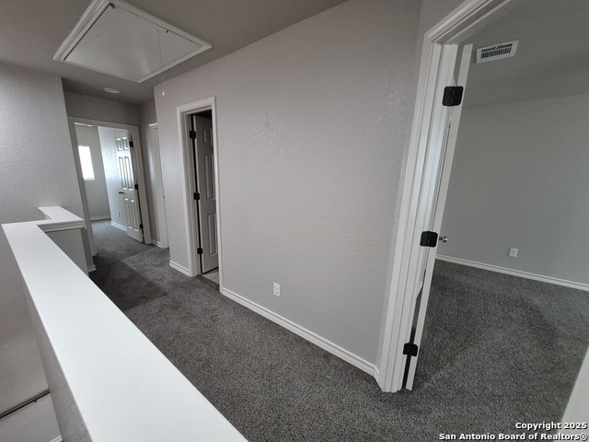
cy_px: 221
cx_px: 294
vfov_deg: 89.9
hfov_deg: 106.2
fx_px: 221
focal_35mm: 13
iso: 800
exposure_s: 1/60
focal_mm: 1.74
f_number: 2.2
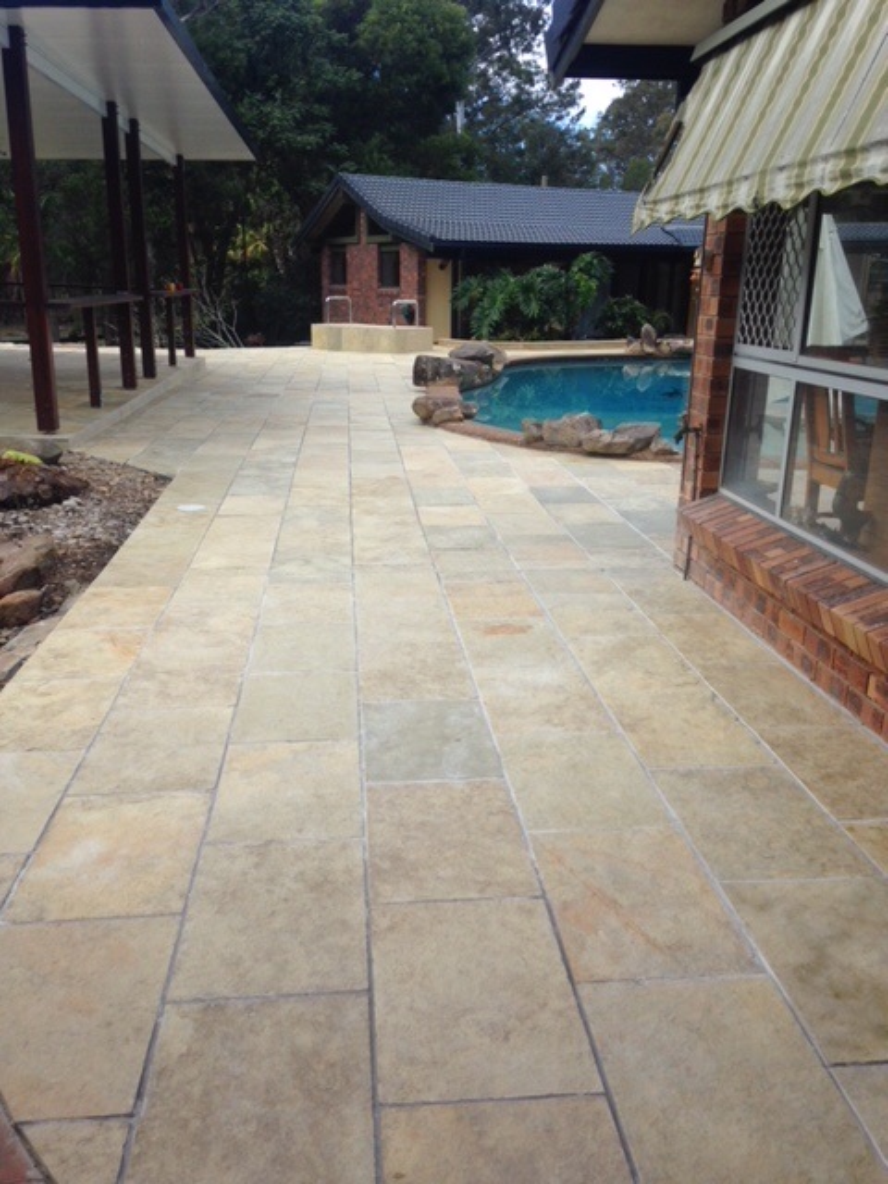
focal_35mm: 33
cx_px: 444
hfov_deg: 42.9
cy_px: 592
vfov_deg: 55.4
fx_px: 1129
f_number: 2.4
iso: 50
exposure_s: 1/661
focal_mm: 4.12
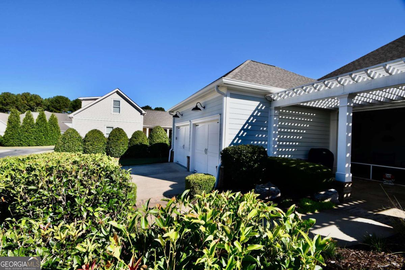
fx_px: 169
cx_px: 202
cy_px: 135
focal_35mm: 15
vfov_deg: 77.3
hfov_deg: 100.4
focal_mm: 10
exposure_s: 1/250
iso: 100
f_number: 8
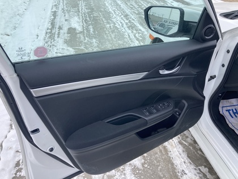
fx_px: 193
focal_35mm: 28
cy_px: 90
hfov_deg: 63.4
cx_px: 119
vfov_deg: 49.7
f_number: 1.8
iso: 20
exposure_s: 1/750
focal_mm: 3.99
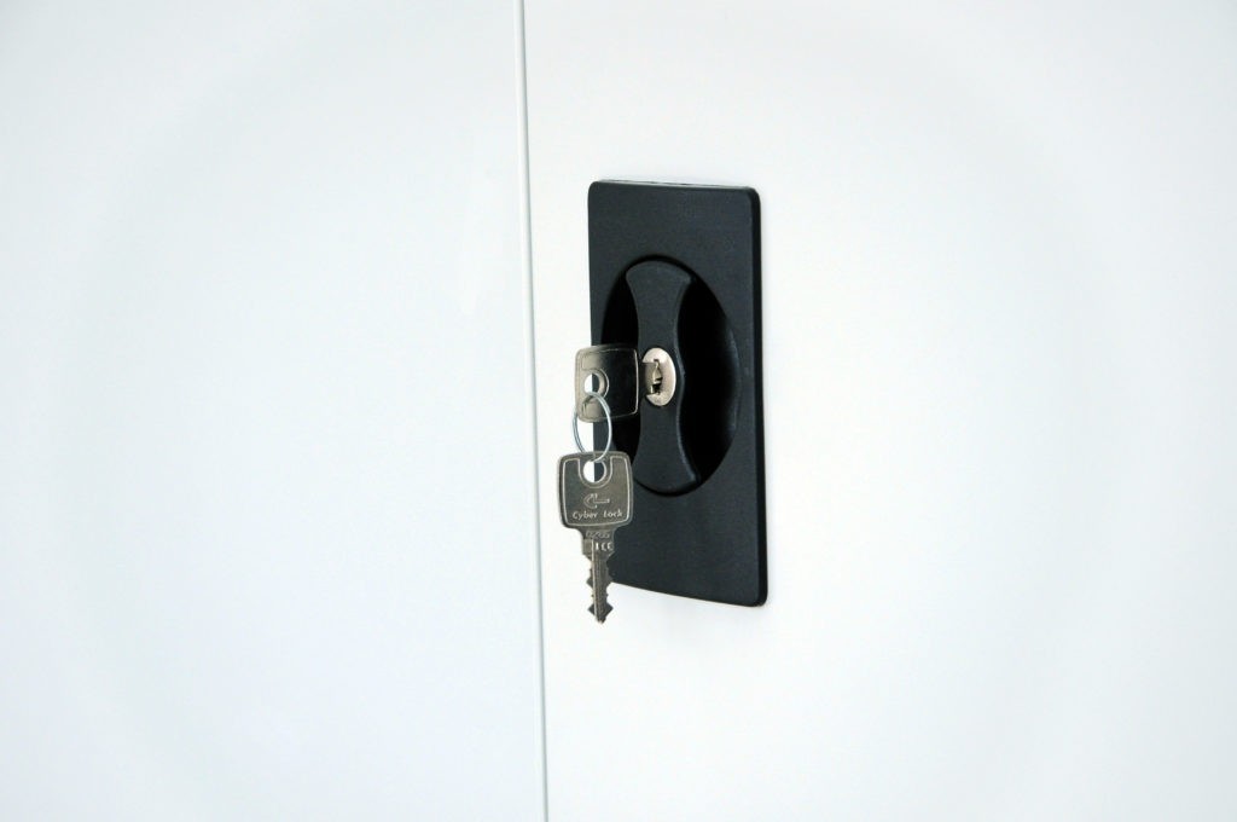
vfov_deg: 10.7
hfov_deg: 16.1
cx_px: 618
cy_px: 411
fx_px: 4375
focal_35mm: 128
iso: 1250
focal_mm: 85
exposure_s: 1/125
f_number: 8
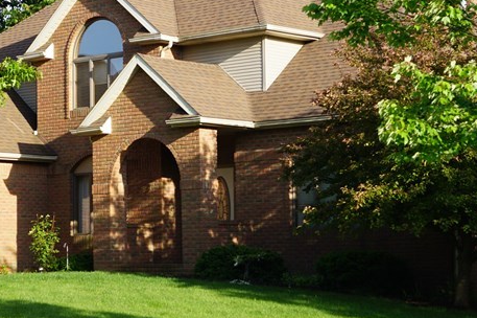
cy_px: 180
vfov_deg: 12.8
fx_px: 1417
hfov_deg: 19.1
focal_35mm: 107
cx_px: 178
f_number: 8
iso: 100
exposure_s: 1/100
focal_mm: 30
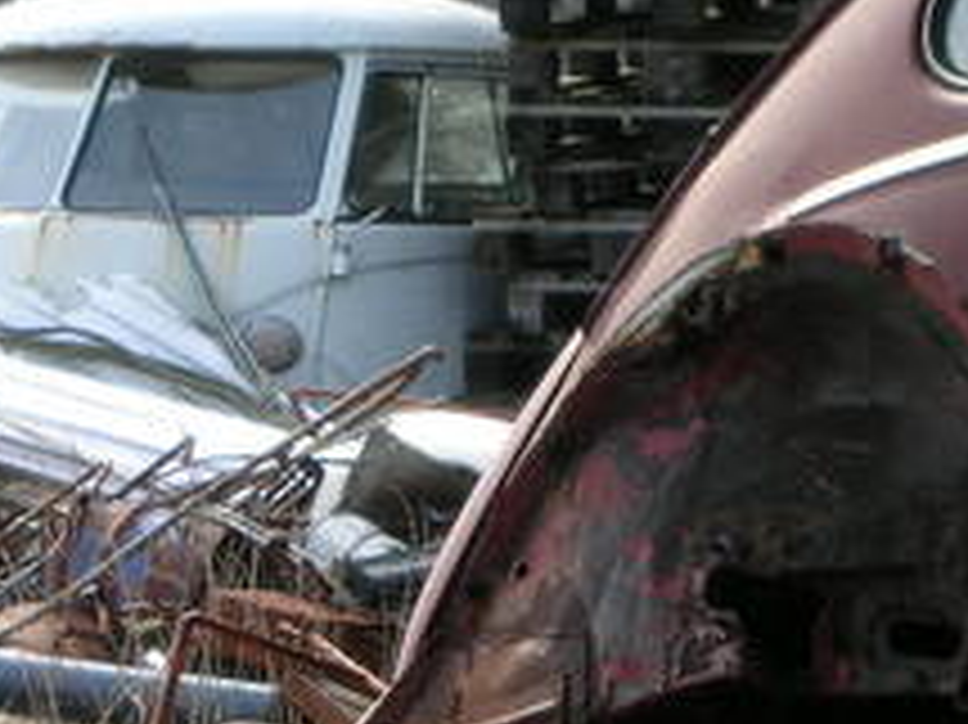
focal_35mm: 269
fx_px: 7518
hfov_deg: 7.4
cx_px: 414
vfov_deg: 5.5
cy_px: 409
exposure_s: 1/83.3
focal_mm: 17.4
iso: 50
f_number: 5.4
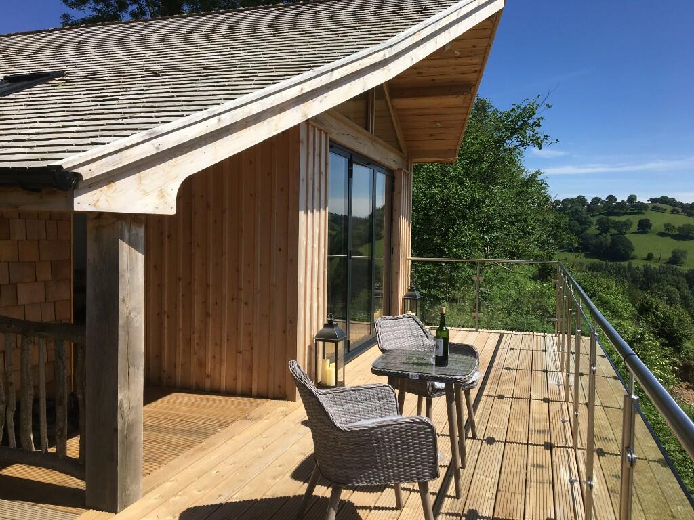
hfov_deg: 61.7
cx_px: 347
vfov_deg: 48.2
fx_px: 581
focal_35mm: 29
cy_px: 260
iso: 25
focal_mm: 4.15
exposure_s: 1/1876
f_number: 2.2
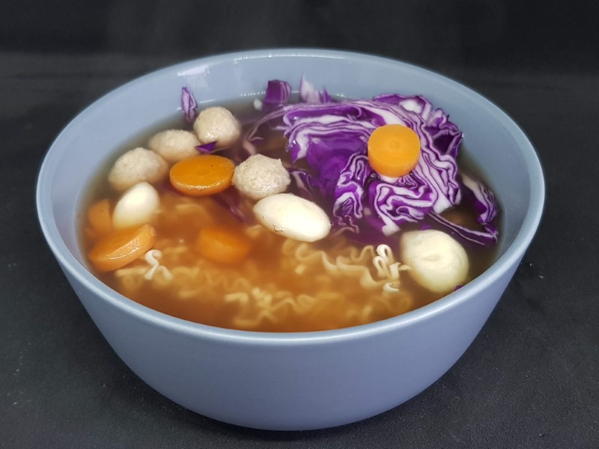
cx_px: 300
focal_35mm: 26
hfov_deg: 67.3
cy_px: 224
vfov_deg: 53.1
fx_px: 450
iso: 125
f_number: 1.7
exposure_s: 1/50
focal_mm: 4.2
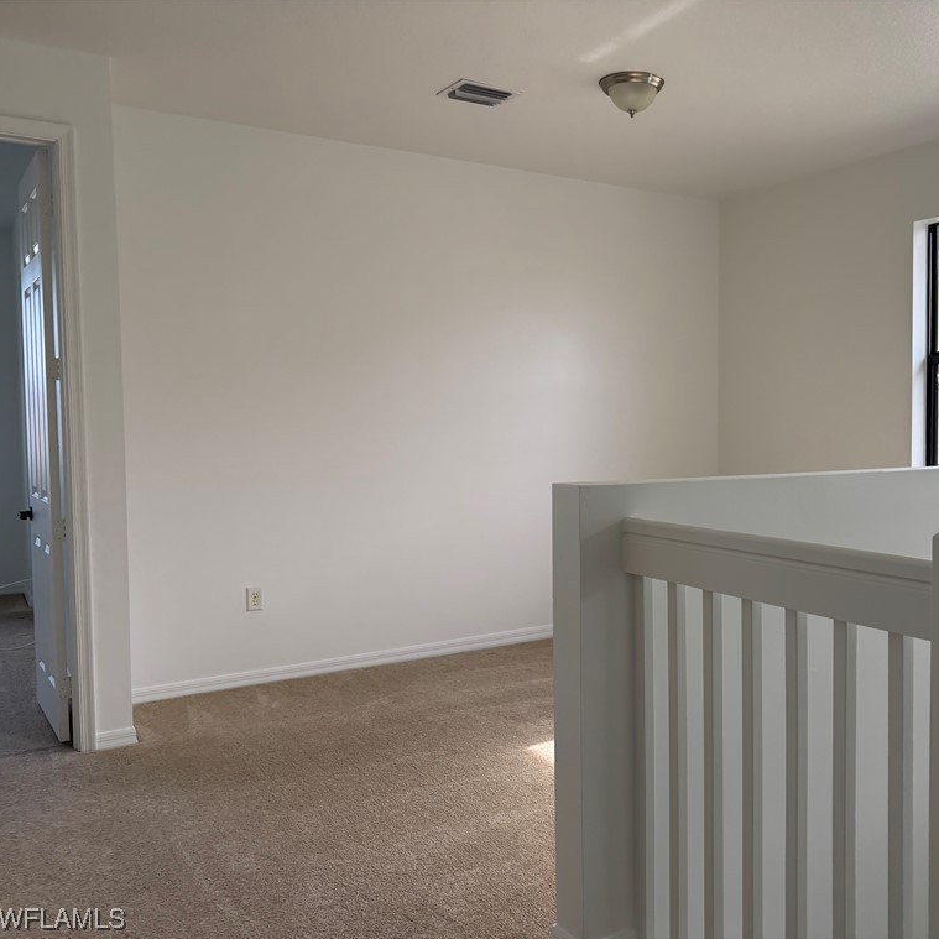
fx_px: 951
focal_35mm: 31
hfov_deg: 51.8
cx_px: 607
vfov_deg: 52.5
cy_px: 471
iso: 40
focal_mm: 5.96
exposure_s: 1/134
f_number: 1.6
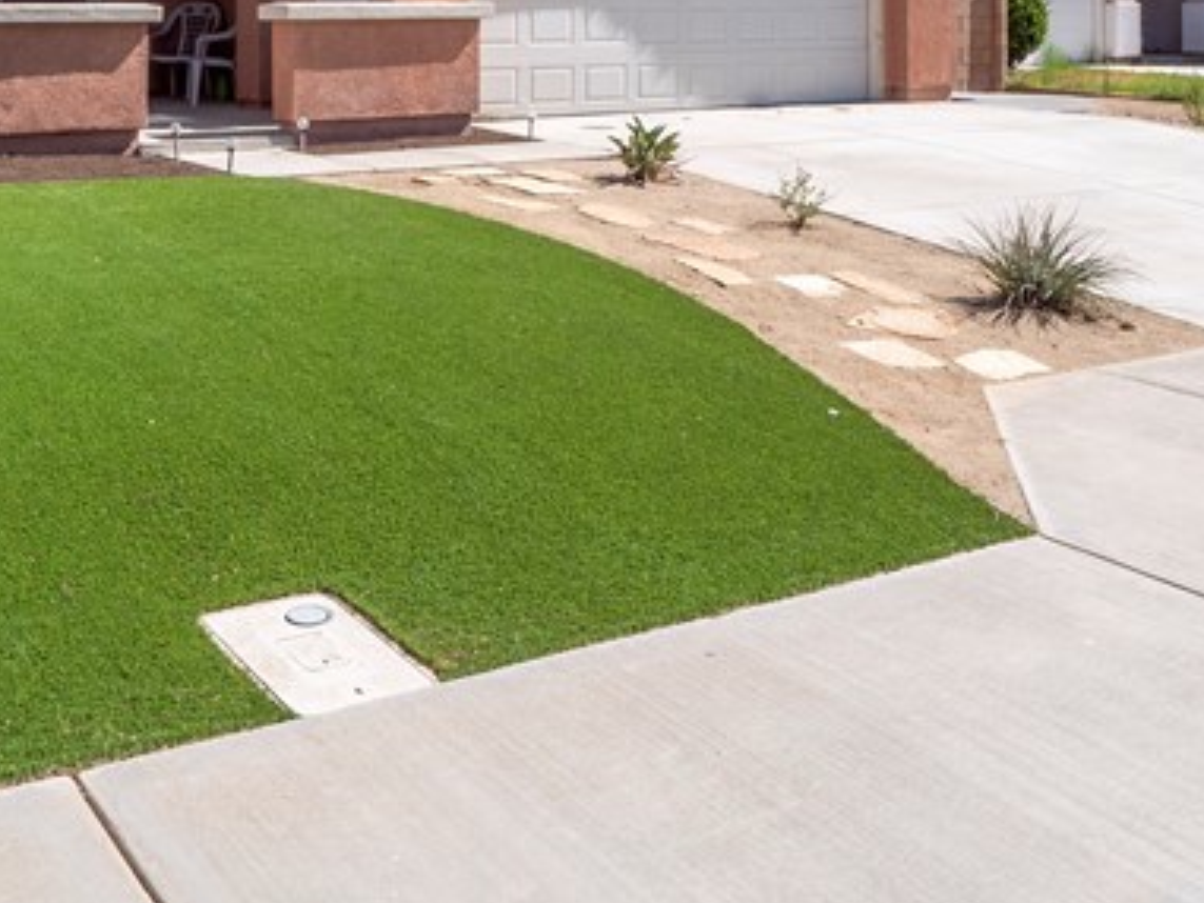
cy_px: -6
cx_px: 423
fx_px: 1496
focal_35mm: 43
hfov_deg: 43.4
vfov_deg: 31.1
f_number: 8
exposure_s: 1/1.67
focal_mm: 8
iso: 200
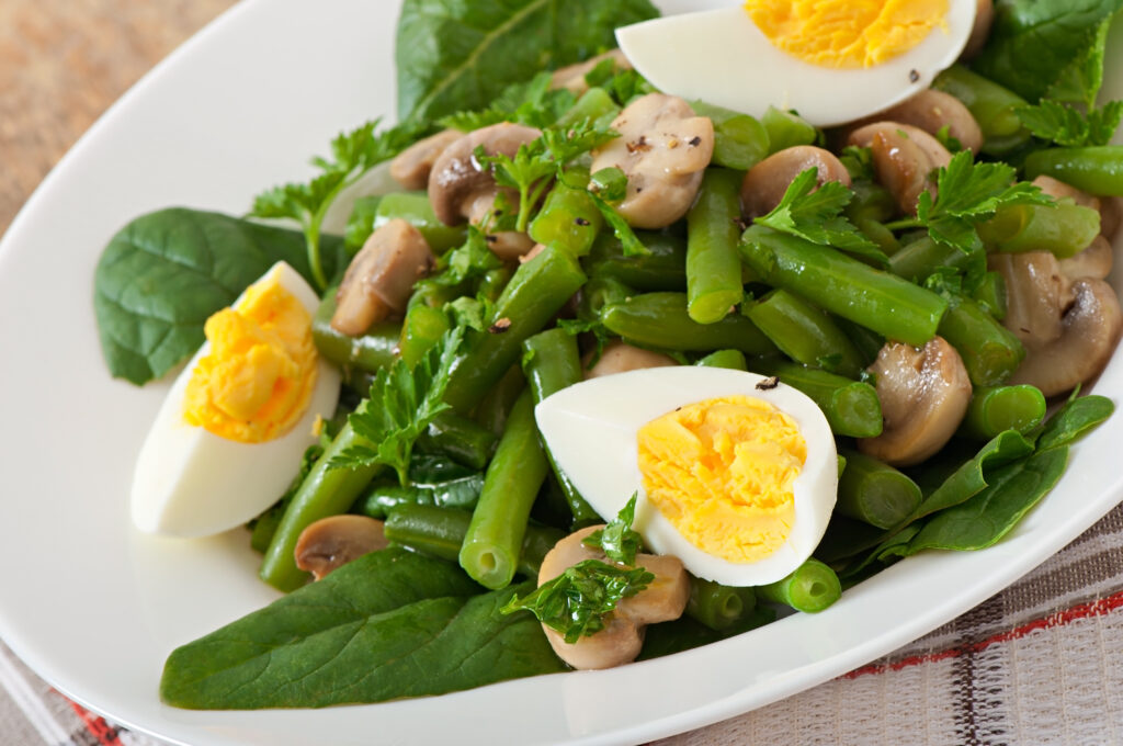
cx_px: 562
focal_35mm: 158
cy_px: 373
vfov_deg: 8.7
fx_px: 4907
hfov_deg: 13.1
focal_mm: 105
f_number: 13
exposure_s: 1/200
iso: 100
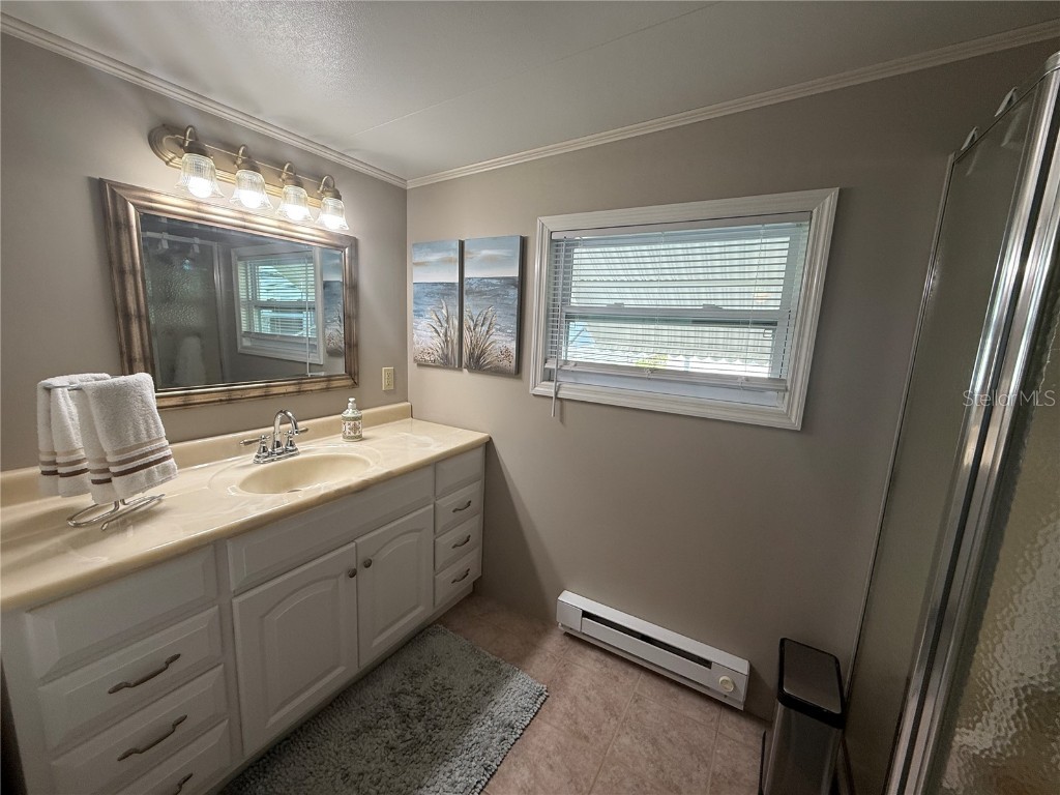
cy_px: 398
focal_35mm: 14
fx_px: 429
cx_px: 530
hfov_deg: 102.1
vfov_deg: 85.7
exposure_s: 1/120
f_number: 2.2
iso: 100
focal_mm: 2.22
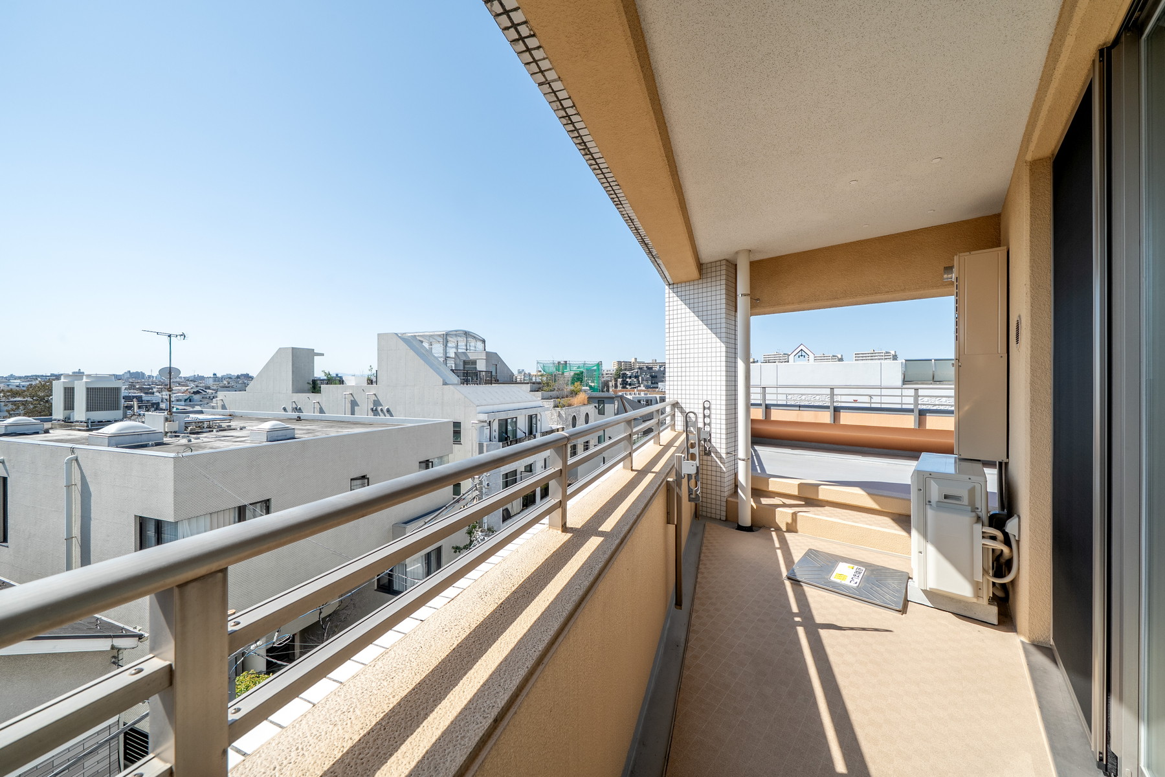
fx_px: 388
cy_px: 388
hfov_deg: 112.6
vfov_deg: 90.0
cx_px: 582
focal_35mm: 12
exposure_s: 1/160
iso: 100
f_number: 10
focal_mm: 12
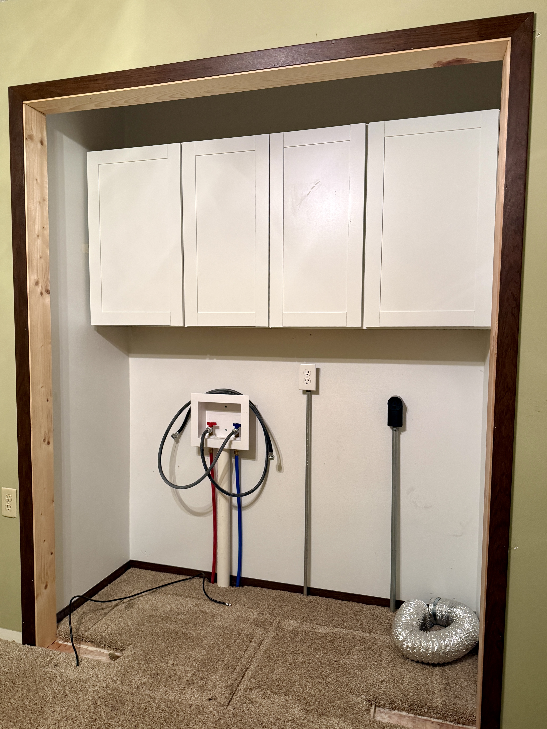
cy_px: 364
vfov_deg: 71.6
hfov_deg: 56.8
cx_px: 274
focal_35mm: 24
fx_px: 506
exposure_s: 1/60
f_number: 1.78
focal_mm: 6.76
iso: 320
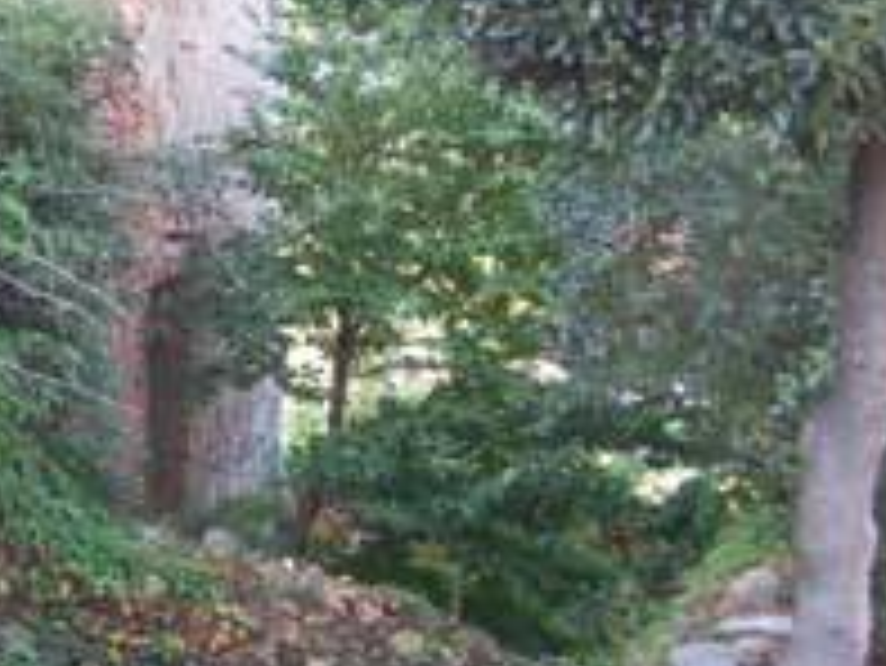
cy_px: 212
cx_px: 0
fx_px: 1972
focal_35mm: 77
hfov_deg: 24.2
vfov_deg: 19.1
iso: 140
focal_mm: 6.3
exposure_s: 1/125
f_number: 2.8
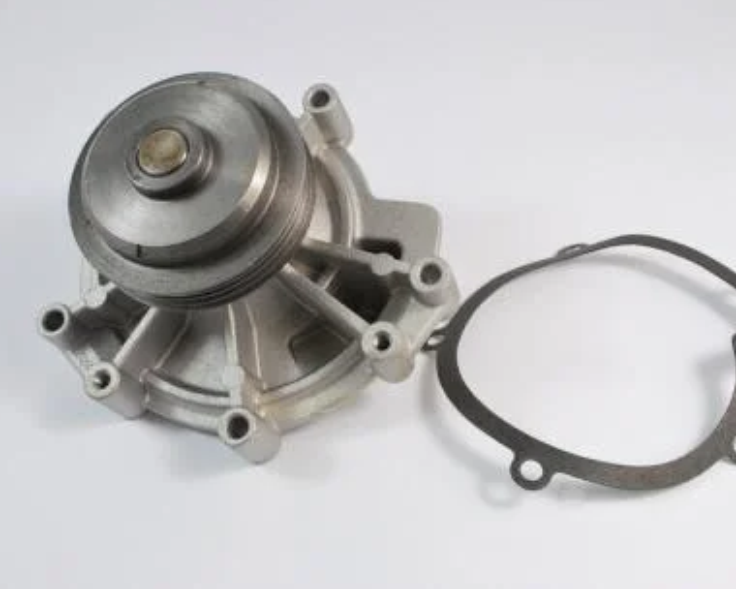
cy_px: 293
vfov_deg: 36.5
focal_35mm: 41
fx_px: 893
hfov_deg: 44.7
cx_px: 399
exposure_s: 1/10
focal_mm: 24
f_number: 10
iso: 100
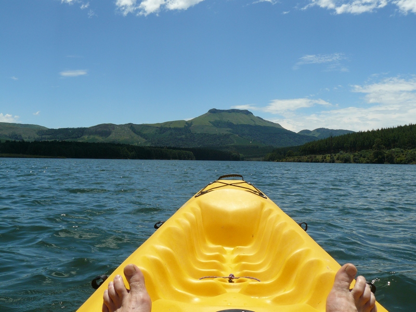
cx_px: 208
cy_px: 156
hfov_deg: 50.1
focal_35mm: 37
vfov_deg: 38.7
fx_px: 445
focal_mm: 6.1
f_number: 6.3
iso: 100
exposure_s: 1/500
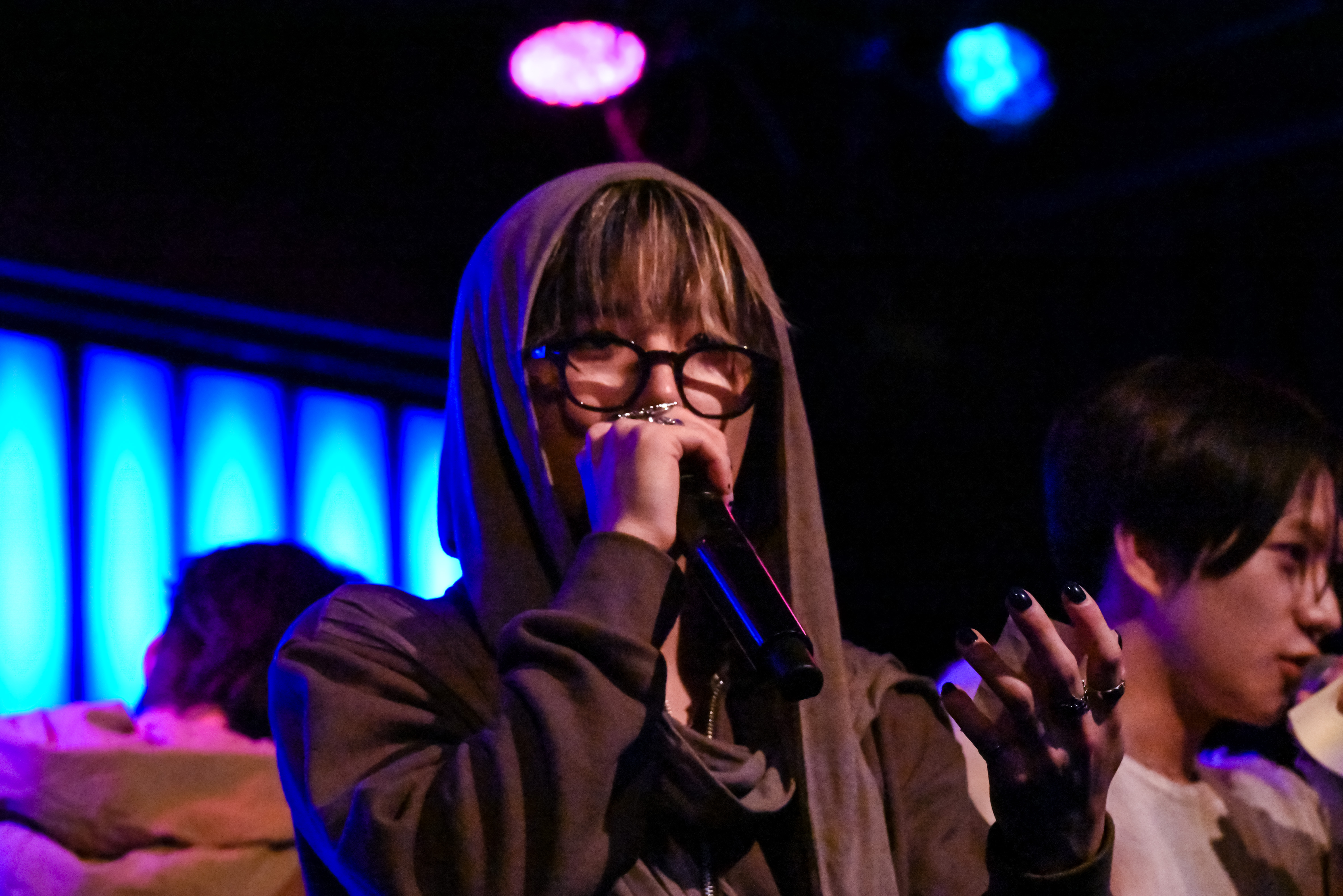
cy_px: 448
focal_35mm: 125
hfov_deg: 16.4
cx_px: 672
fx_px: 4665
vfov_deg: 11.0
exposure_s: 1/400
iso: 40000
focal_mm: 125
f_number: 8
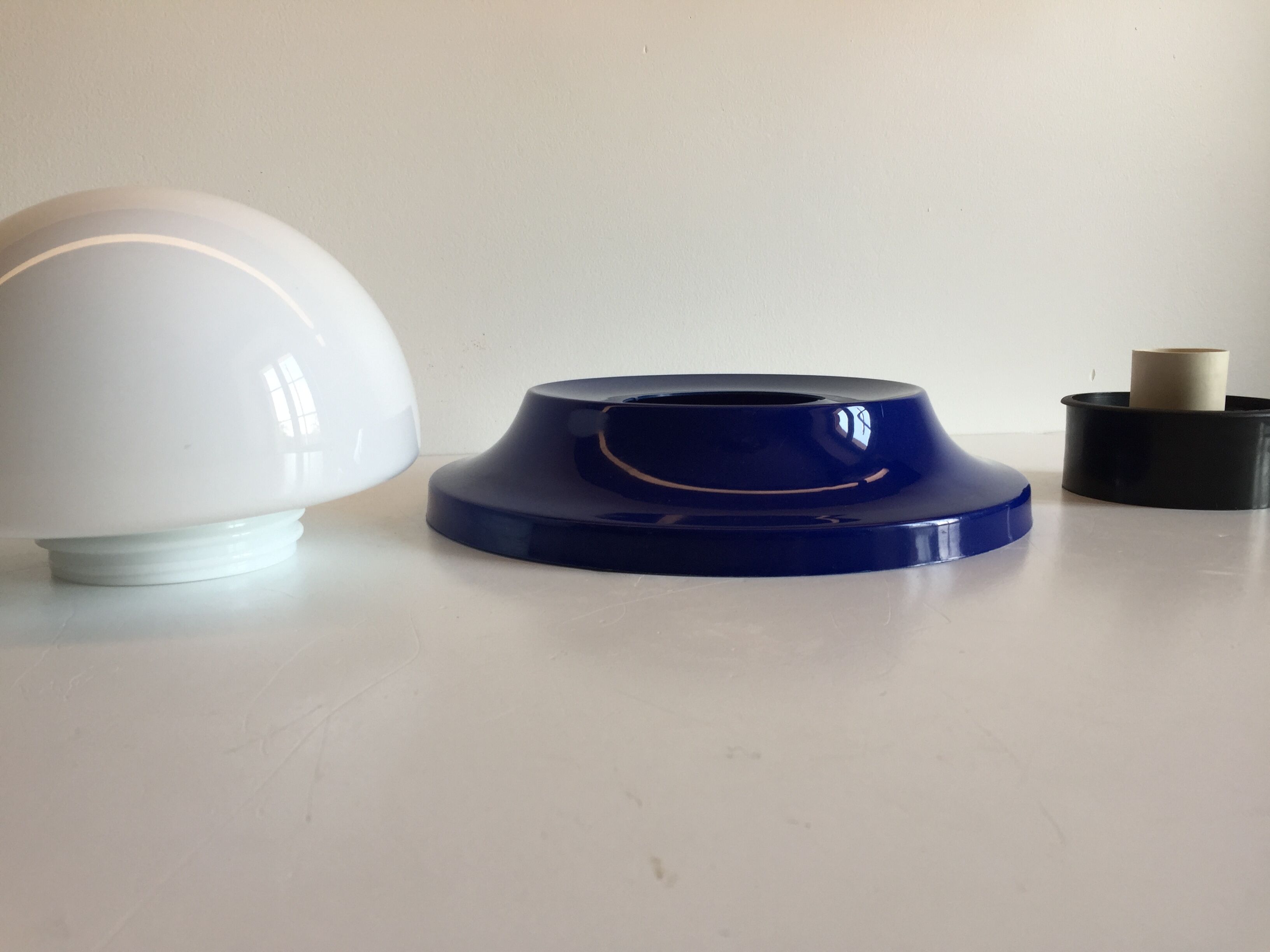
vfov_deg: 48.2
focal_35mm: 29
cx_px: 635
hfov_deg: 61.7
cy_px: 476
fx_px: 1064
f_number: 2.2
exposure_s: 1/50
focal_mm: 4.15
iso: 32
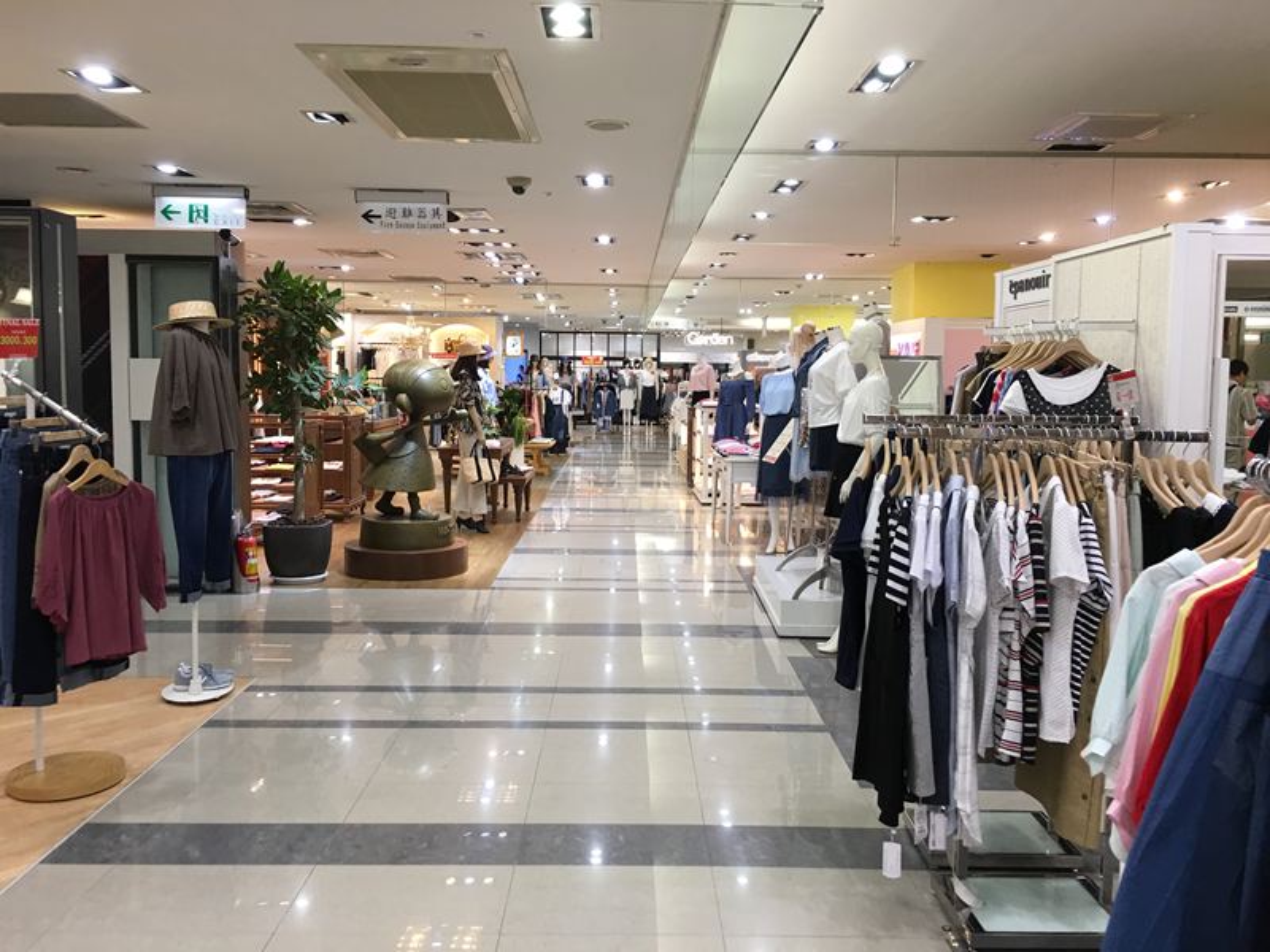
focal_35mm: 29
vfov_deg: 48.2
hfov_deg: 61.7
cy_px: 476
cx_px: 635
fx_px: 1064
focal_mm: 4.15
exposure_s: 1/30
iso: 40
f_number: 2.2
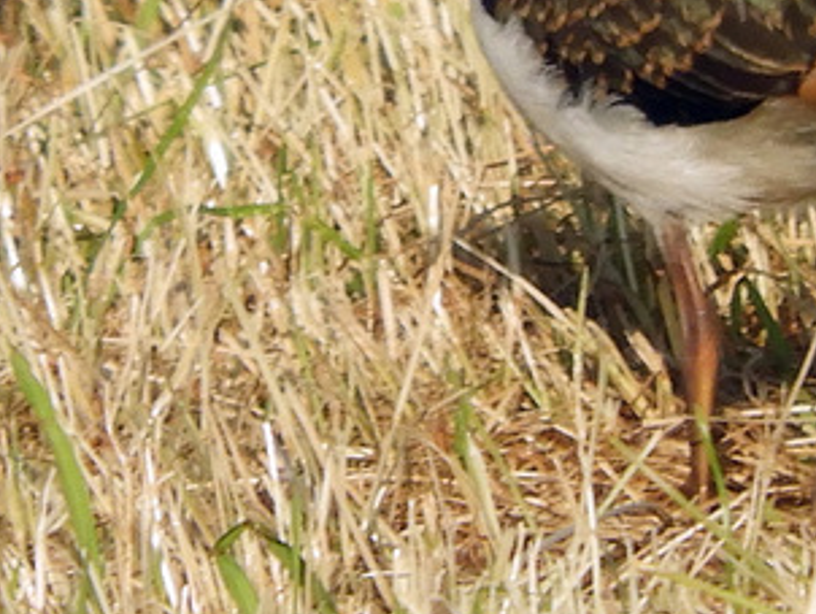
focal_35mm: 2910
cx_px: 417
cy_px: -11
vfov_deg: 0.5
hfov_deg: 0.7
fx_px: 68652
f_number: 6
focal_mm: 215
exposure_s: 1/500
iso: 100
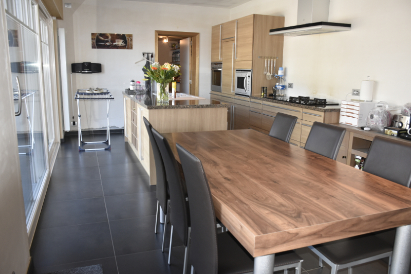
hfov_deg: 67.4
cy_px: 137
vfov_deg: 47.9
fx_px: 308
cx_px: 206
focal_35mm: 27
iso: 800
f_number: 5
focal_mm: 18
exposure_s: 1/100
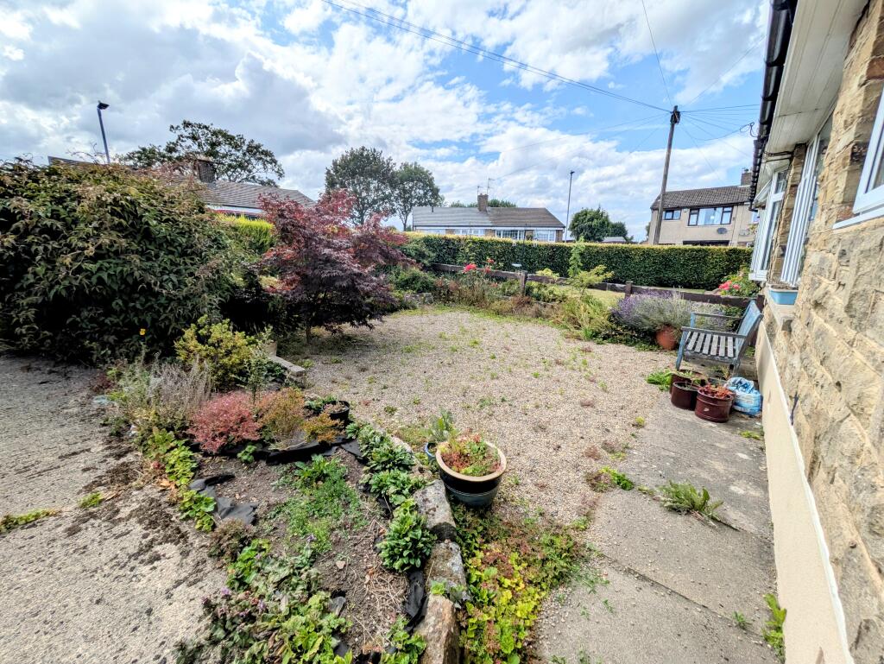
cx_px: 442
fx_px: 358
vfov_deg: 85.7
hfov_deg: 102.0
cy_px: 332
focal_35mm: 14
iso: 49
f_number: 2.2
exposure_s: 1/2833
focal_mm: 1.83
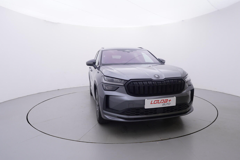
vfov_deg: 54.1
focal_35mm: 24
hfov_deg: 74.8
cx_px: 122
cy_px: 81
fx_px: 157
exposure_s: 1/80
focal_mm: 15
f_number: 5
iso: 200
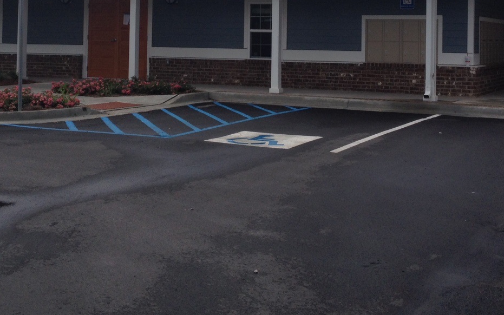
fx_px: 893
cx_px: 247
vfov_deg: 19.5
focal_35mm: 65
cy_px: 12
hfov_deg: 31.5
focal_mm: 4.28
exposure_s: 1/2513
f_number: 2.4
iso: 50
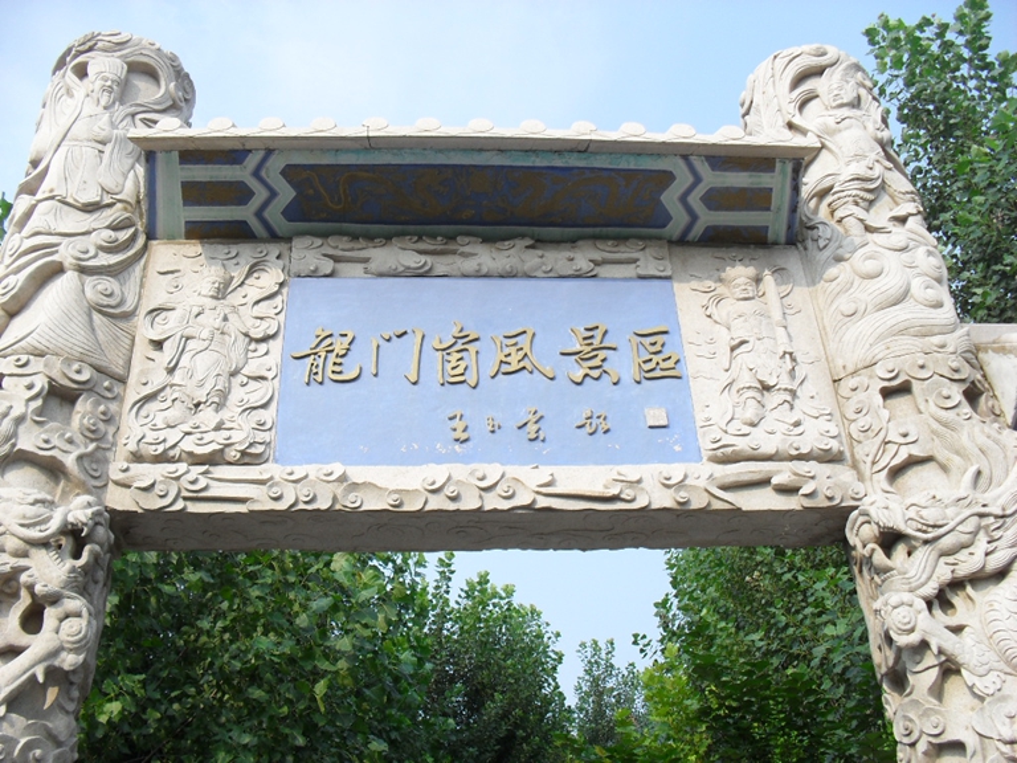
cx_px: 508
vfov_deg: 40.7
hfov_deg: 52.6
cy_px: 382
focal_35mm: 35
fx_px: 1028
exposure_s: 1/500
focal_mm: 6.3
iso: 100
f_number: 3.2
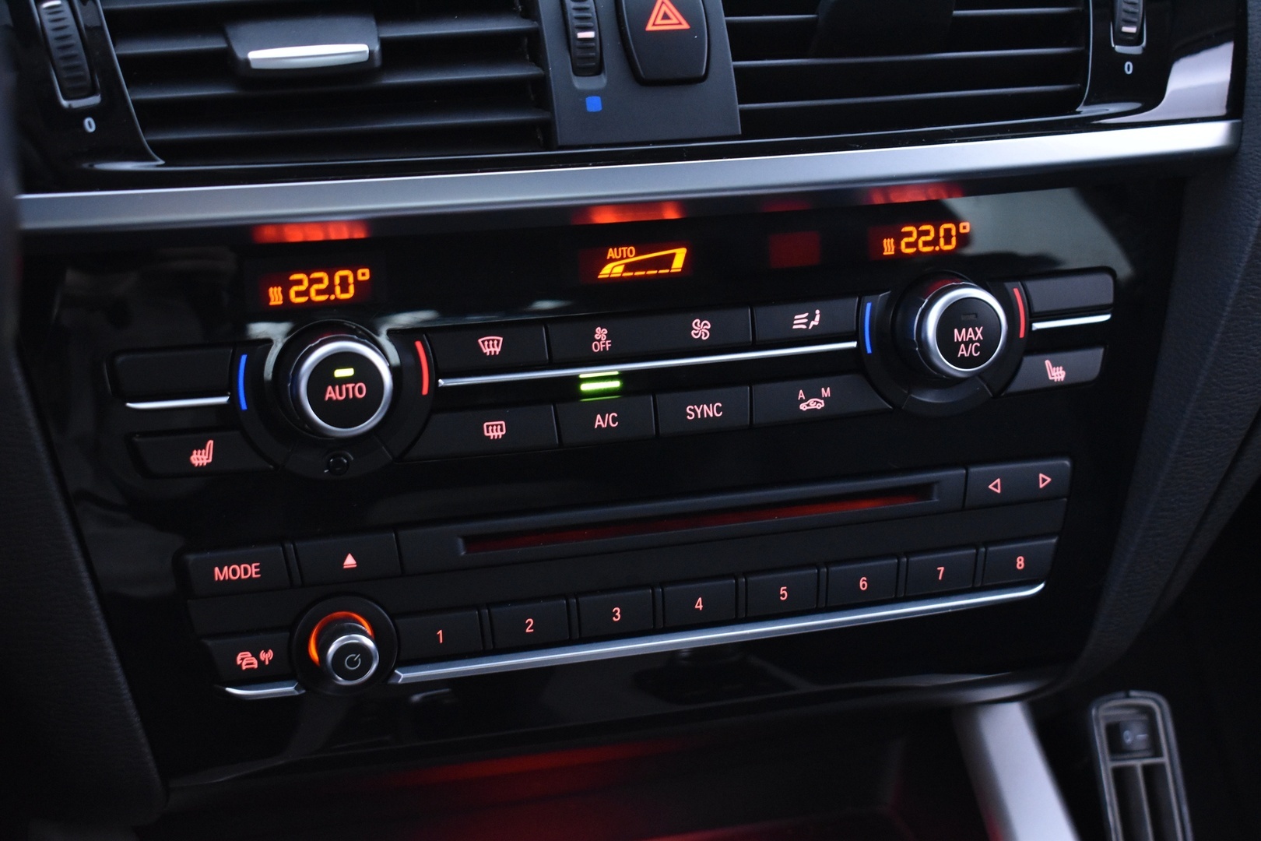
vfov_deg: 20.2
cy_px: 420
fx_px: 2364
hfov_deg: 29.9
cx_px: 630
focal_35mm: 68
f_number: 5
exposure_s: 1/13
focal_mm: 45
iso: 3200
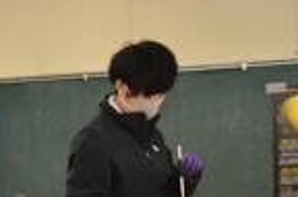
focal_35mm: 156
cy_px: 264
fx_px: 1287
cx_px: -161
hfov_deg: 12.5
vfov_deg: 8.6
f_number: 5.6
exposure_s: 1/250
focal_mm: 30
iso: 3200
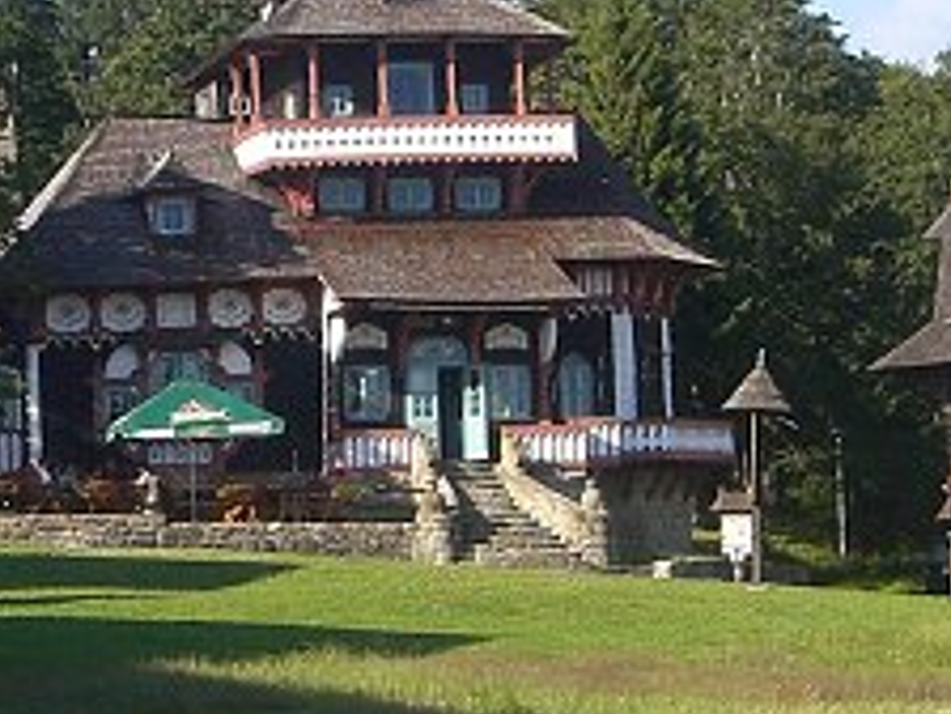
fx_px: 3736
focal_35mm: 136
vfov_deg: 10.9
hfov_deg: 14.4
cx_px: 132
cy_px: 374
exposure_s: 1/320
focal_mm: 6.3
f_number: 4.4
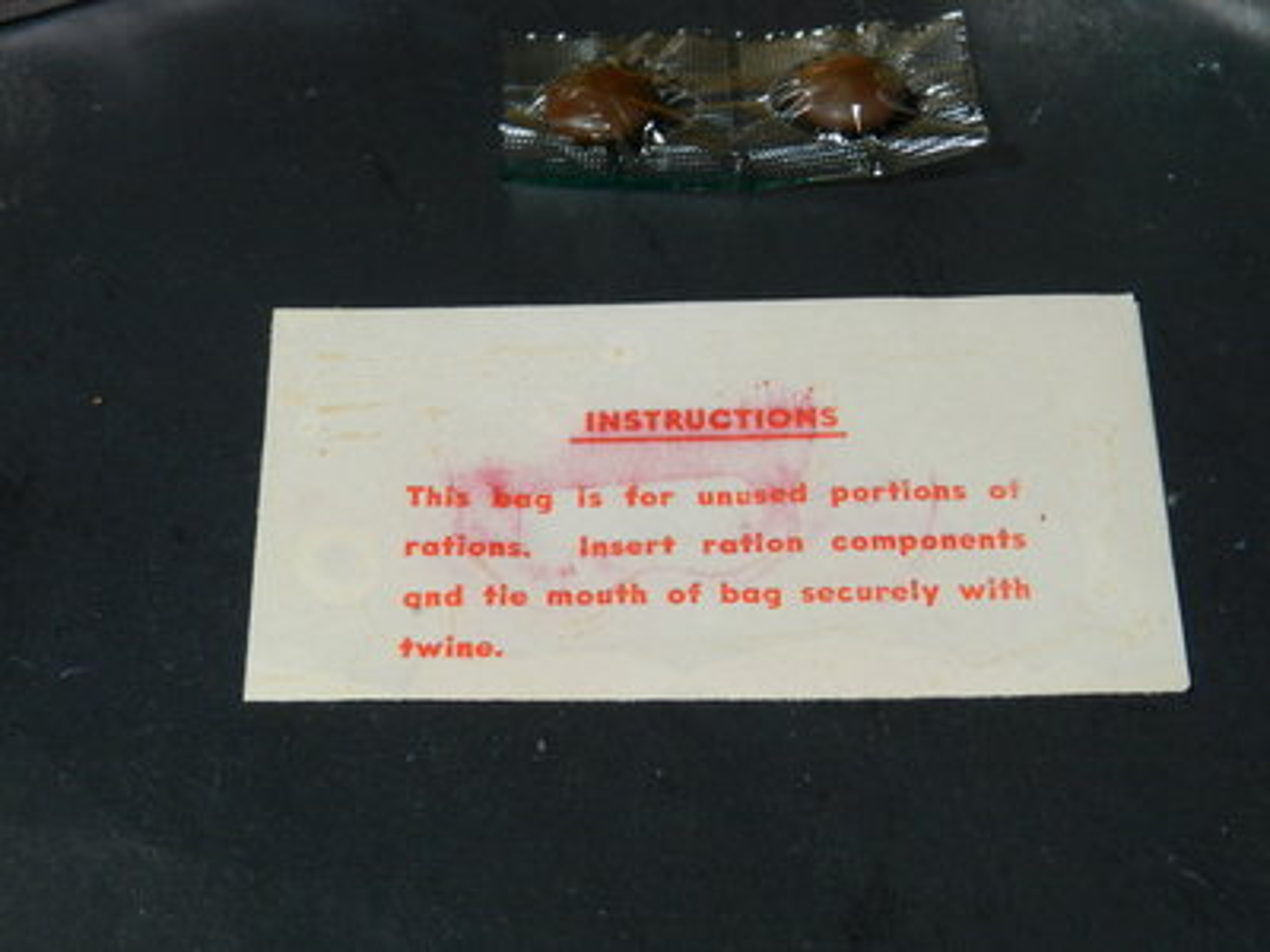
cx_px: 635
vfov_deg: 19.4
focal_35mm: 76
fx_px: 2788
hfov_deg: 25.7
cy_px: 476
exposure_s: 1/25
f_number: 4.8
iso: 640
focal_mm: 13.5
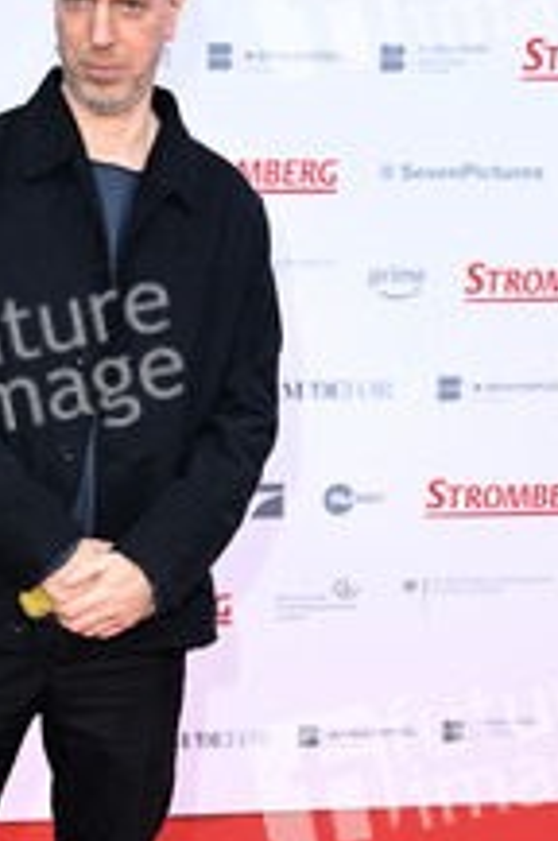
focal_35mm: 81
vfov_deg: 25.0
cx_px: 97
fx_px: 1889
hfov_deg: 16.7
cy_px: 570
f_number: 4.5
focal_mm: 44
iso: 800
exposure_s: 1/250
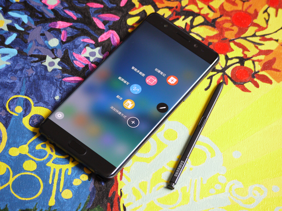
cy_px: 106
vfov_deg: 11.1
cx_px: 141
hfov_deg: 14.7
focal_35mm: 134
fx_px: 1092
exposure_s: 1/125
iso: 640
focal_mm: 67
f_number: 5.6
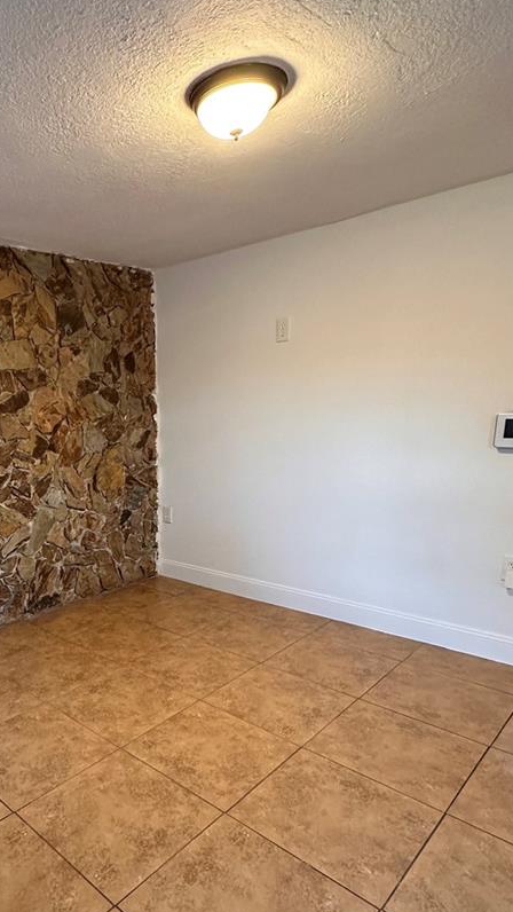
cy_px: 533
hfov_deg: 46.9
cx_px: 104
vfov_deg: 78.0
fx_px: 556
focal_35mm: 23
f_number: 2.2
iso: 500
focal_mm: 2.22
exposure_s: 1/60
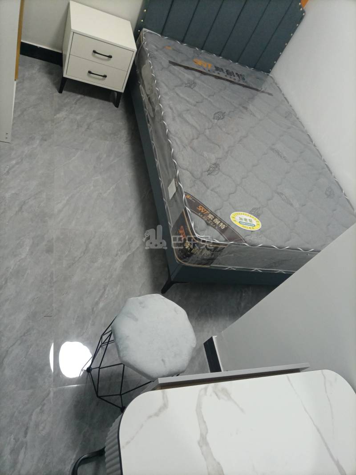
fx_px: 357
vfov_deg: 67.3
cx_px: 178
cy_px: 238
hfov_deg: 53.1
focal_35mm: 26
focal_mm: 4.77
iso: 821
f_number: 1.8
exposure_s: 1/50
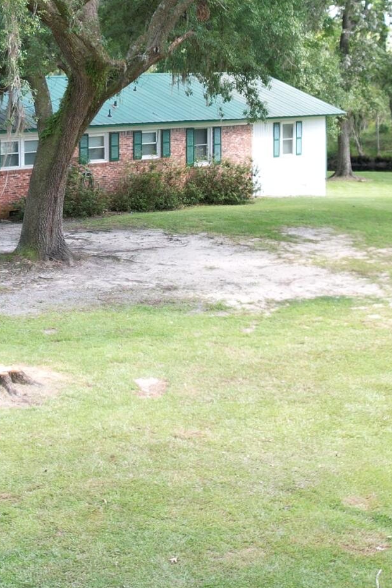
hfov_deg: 18.9
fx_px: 1160
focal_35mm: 71
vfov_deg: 27.5
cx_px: 59
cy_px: 61
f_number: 2.8
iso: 100
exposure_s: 1/100
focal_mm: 8.38
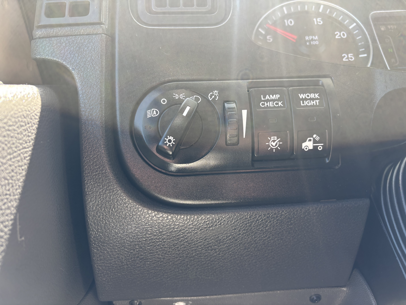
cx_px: 203
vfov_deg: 53.1
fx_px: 305
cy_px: 152
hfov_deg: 67.3
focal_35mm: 26
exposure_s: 1/121
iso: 64
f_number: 1.6
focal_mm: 5.96
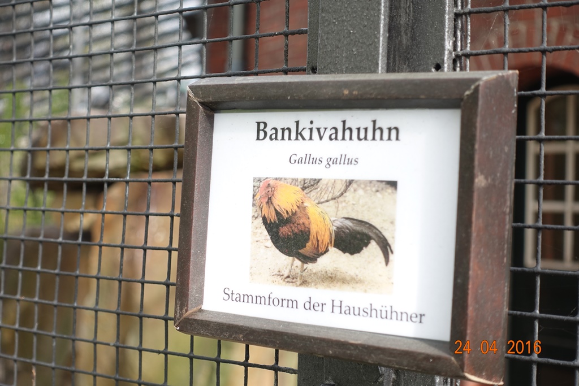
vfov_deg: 19.5
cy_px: 193
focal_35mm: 70
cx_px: 290
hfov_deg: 28.8
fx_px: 1126
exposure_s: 1/100
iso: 125
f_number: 4
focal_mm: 25.7
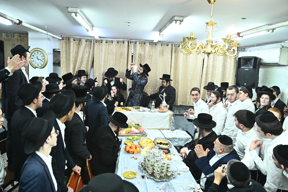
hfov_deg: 69.4
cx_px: 144
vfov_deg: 49.5
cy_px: 96
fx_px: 208
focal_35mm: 26
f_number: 4
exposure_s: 1/200
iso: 2000
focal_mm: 26
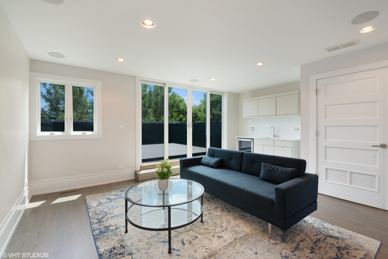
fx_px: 162
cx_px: 194
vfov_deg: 77.4
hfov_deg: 100.4
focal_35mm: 15
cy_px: 130
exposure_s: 1/10
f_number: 8
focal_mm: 15
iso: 200
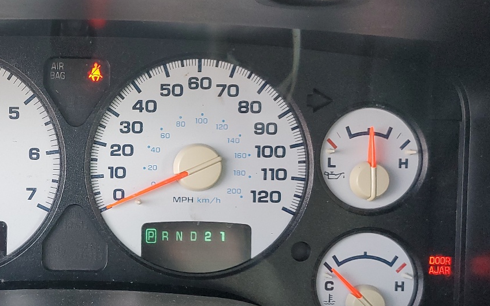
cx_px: 48
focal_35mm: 52
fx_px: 694
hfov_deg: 36.4
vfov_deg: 24.8
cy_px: 180
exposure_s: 1/120
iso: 89
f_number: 1.5
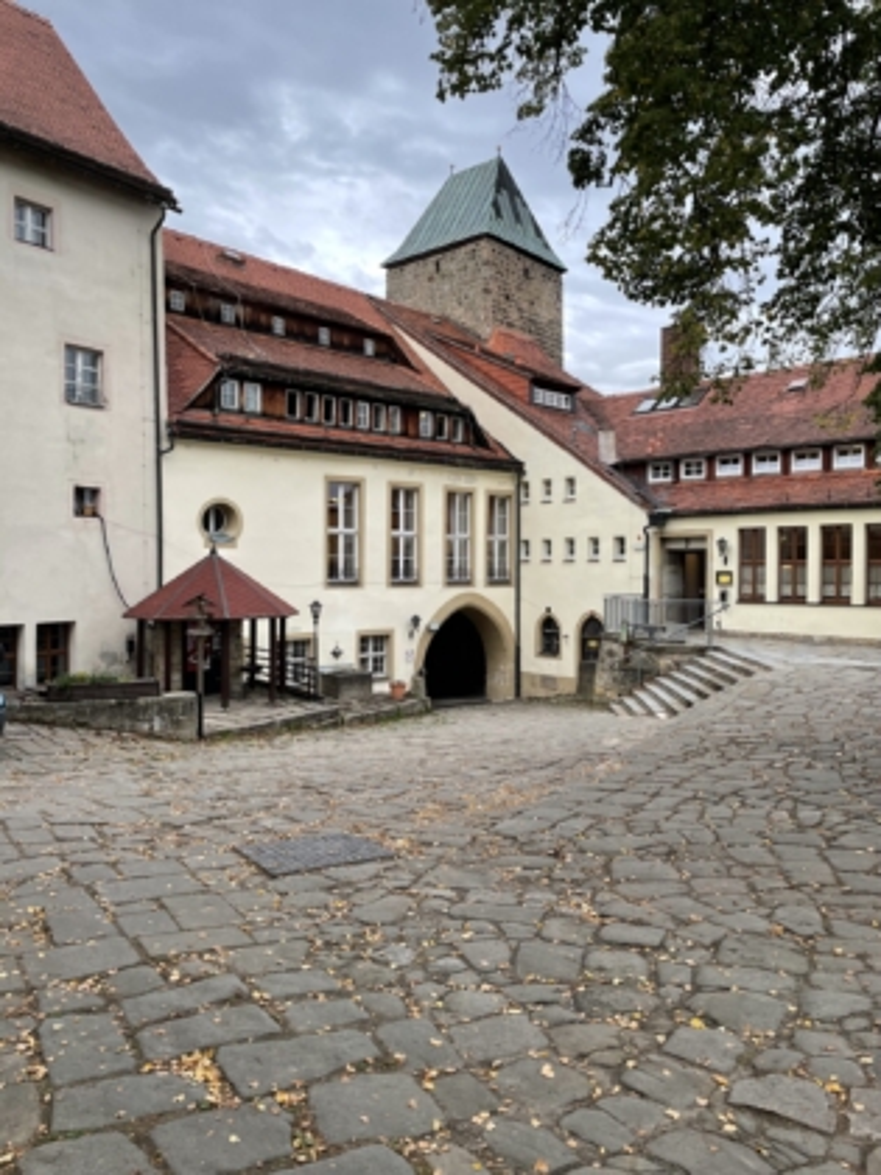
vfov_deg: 67.3
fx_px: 882
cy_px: 588
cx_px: 440
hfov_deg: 53.1
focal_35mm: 26
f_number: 1.6
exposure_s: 1/124
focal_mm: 4.2
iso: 32
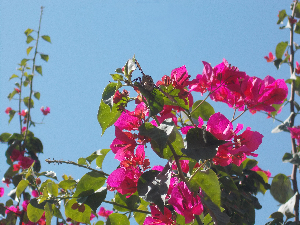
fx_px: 1127
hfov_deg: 15.2
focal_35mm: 130
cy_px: 112
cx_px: 150
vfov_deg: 11.4
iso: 160
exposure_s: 1/500
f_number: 6.5
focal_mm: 23
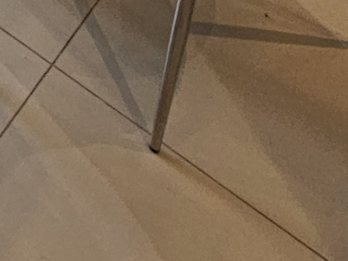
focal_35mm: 93
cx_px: -387
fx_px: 935
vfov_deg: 10.0
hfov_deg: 15.7
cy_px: -591
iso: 64
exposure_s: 1/50
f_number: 2.2
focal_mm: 2.2
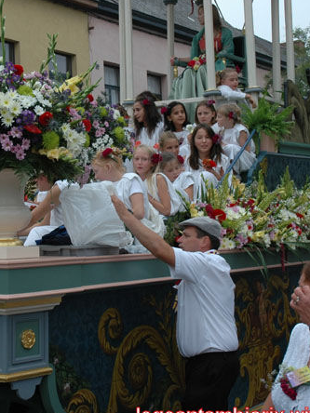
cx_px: 118
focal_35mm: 65
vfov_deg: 29.9
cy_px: 183
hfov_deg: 22.6
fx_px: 775
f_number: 6.3
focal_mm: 25
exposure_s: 1/200
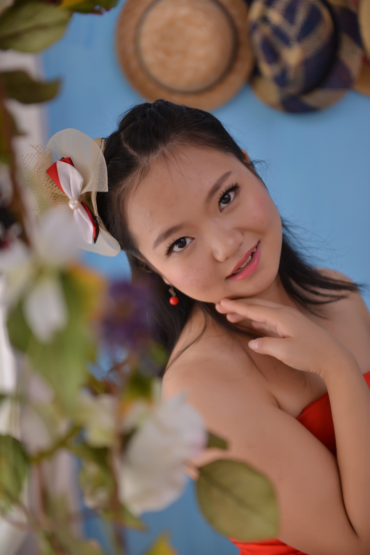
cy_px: 278
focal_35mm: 70
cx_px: 185
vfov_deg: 28.8
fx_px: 1078
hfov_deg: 19.5
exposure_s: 1/125
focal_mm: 70
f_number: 2.8
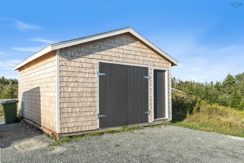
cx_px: 122
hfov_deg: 63.7
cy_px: 82
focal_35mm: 29
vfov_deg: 45.0
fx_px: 197
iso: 400
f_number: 8
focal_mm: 29
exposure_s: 1/500
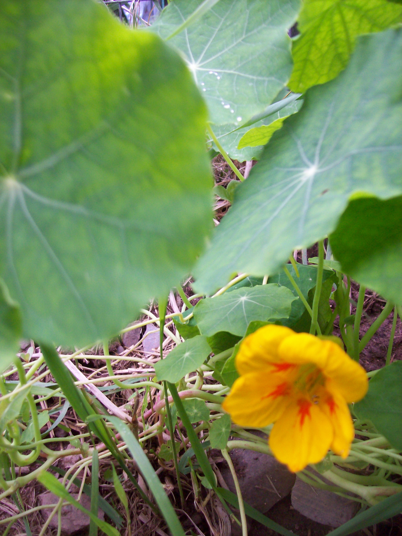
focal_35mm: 36
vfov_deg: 51.4
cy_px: 268
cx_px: 201
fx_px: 558
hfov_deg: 39.6
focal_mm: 6
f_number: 2.7
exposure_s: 1/92.9
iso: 80
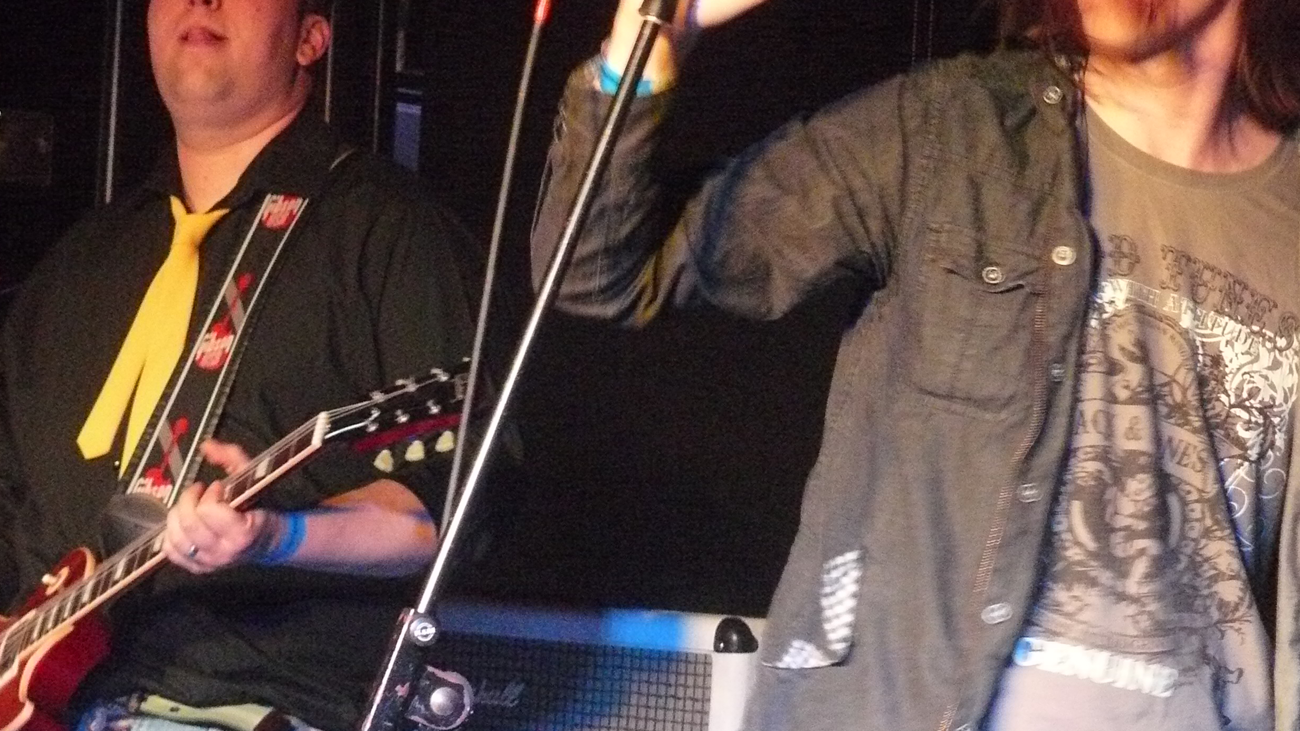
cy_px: 277
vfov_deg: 8.4
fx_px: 4964
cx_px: 576
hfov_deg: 14.9
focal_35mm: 144
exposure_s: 1/15
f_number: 3.2
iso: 800
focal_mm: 17.7
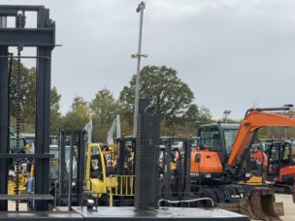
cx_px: 6
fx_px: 520
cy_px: 175
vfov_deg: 23.7
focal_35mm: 61
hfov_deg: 29.7
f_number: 1.8
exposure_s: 1/457
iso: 16
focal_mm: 3
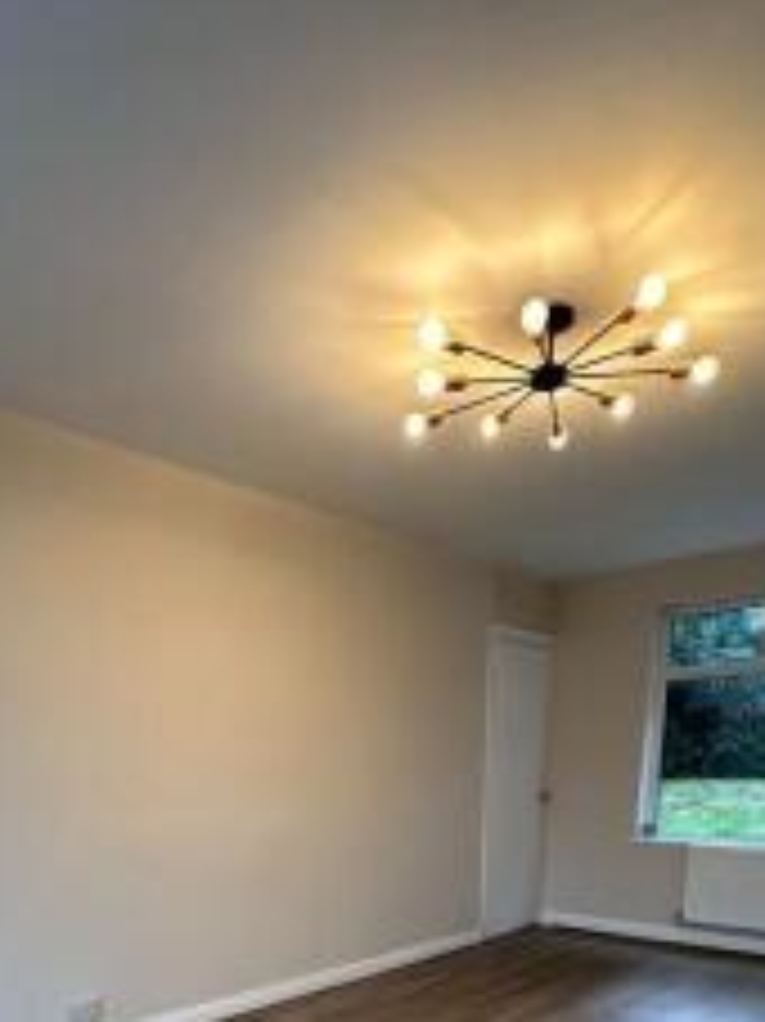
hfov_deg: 51.1
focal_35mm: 27
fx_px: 796
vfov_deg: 54.5
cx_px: 324
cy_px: 966
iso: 125
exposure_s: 1/100
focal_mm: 2.22
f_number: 2.2
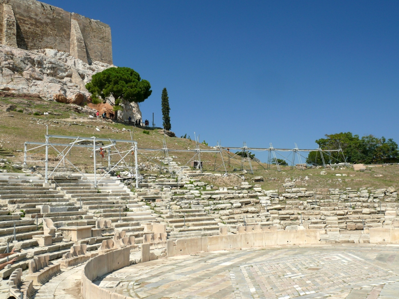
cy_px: 150
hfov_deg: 52.6
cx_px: 200
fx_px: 403
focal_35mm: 35
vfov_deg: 40.7
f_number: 5.6
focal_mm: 7.4
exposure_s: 1/320
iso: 100
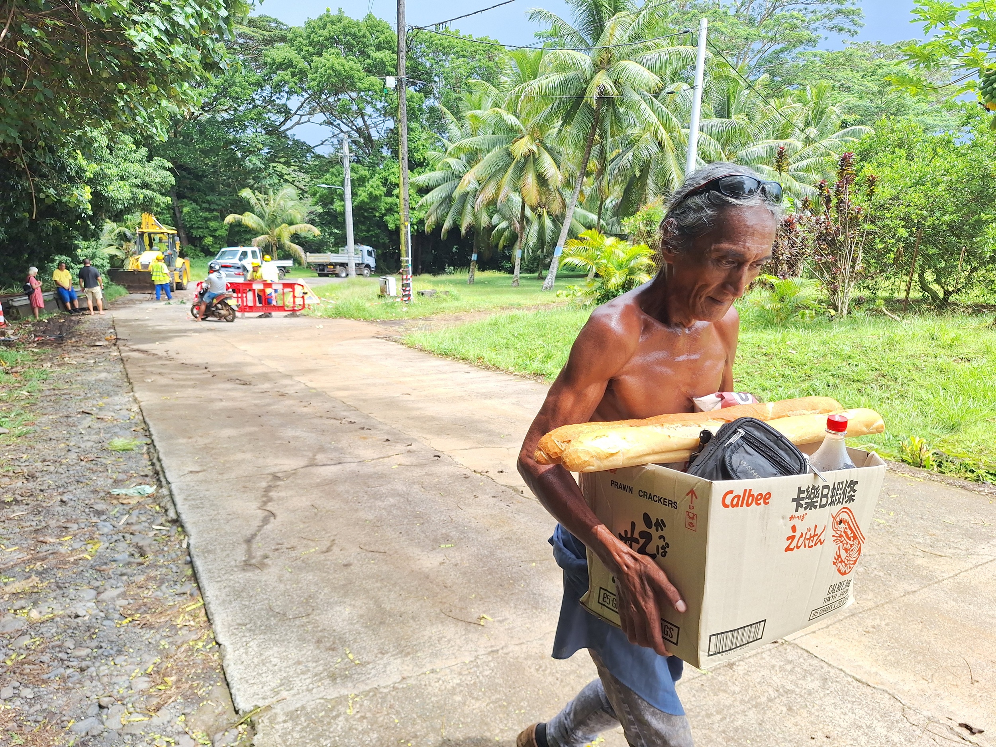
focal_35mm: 23
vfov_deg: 58.9
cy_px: 374
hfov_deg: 73.9
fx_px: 662
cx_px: 498
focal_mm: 5.54
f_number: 1.8
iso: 40
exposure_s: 1/888
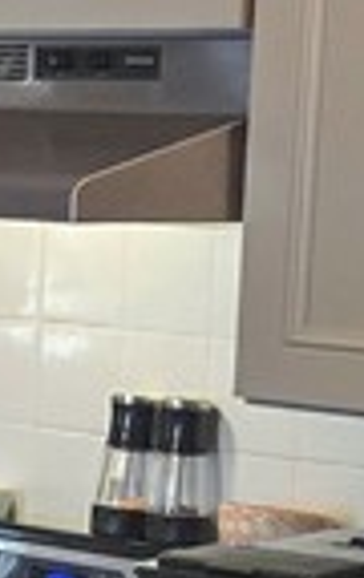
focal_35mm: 174
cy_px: 497
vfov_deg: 11.9
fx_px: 2748
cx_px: -299
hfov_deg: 7.4
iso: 125
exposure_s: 1/120
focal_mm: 5.4
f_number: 1.8
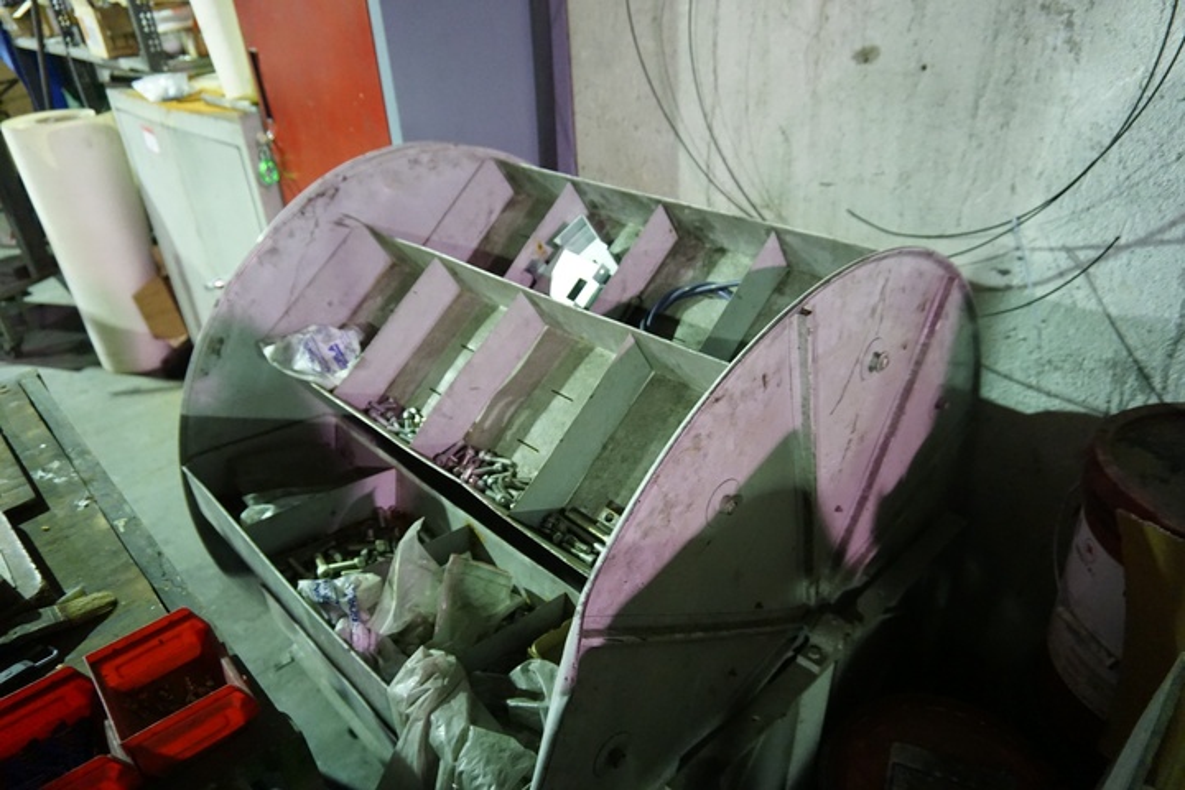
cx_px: 592
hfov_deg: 73.7
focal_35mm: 24
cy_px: 395
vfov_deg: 53.1
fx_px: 790
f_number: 3.5
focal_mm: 16
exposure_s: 1/13
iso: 3200
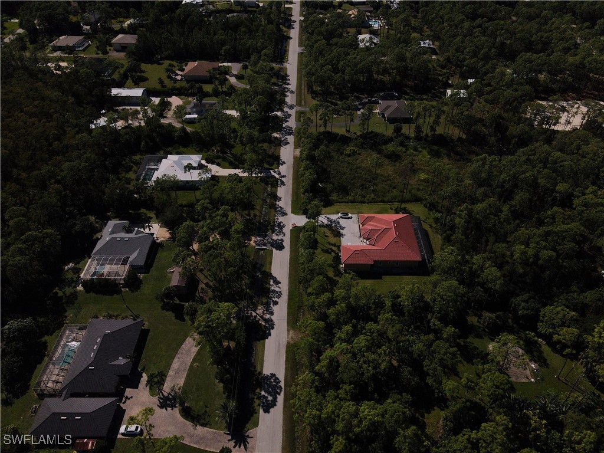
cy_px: 226
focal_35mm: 24
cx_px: 302
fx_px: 419
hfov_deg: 71.6
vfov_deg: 56.8
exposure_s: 1/100
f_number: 2.8
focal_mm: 4.5
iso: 100
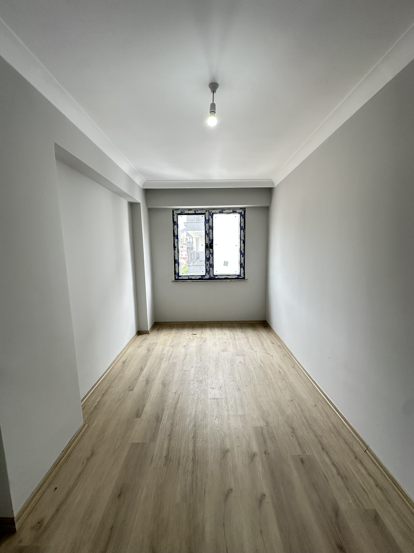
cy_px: 276
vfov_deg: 102.1
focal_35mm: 14
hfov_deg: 85.7
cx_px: 207
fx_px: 223
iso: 125
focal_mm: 2.22
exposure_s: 1/99
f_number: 2.2
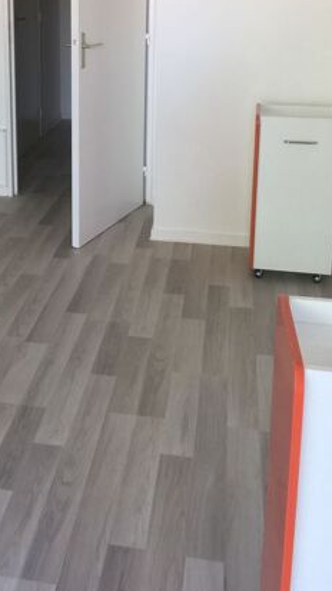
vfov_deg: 41.2
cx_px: 60
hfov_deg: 24.0
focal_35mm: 49
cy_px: 165
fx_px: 768
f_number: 2.2
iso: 40
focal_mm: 4.15
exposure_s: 1/33
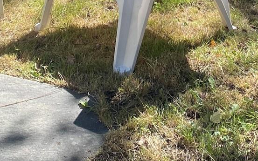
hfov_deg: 20.0
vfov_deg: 11.7
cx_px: 231
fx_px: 717
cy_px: -141
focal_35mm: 102
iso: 32
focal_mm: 4.25
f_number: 1.8
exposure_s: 1/788
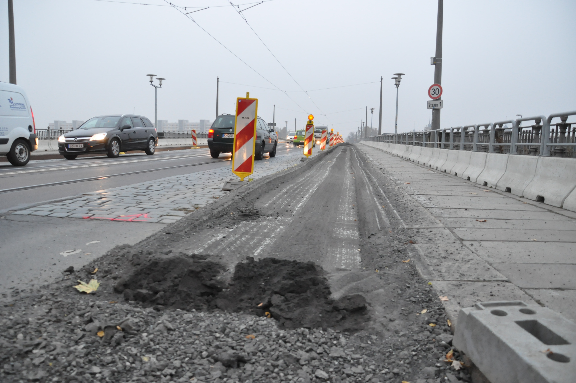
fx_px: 431
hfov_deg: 67.4
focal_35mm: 27
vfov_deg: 47.8
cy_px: 192
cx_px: 288
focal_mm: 18
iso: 1600
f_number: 4.5
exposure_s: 1/80
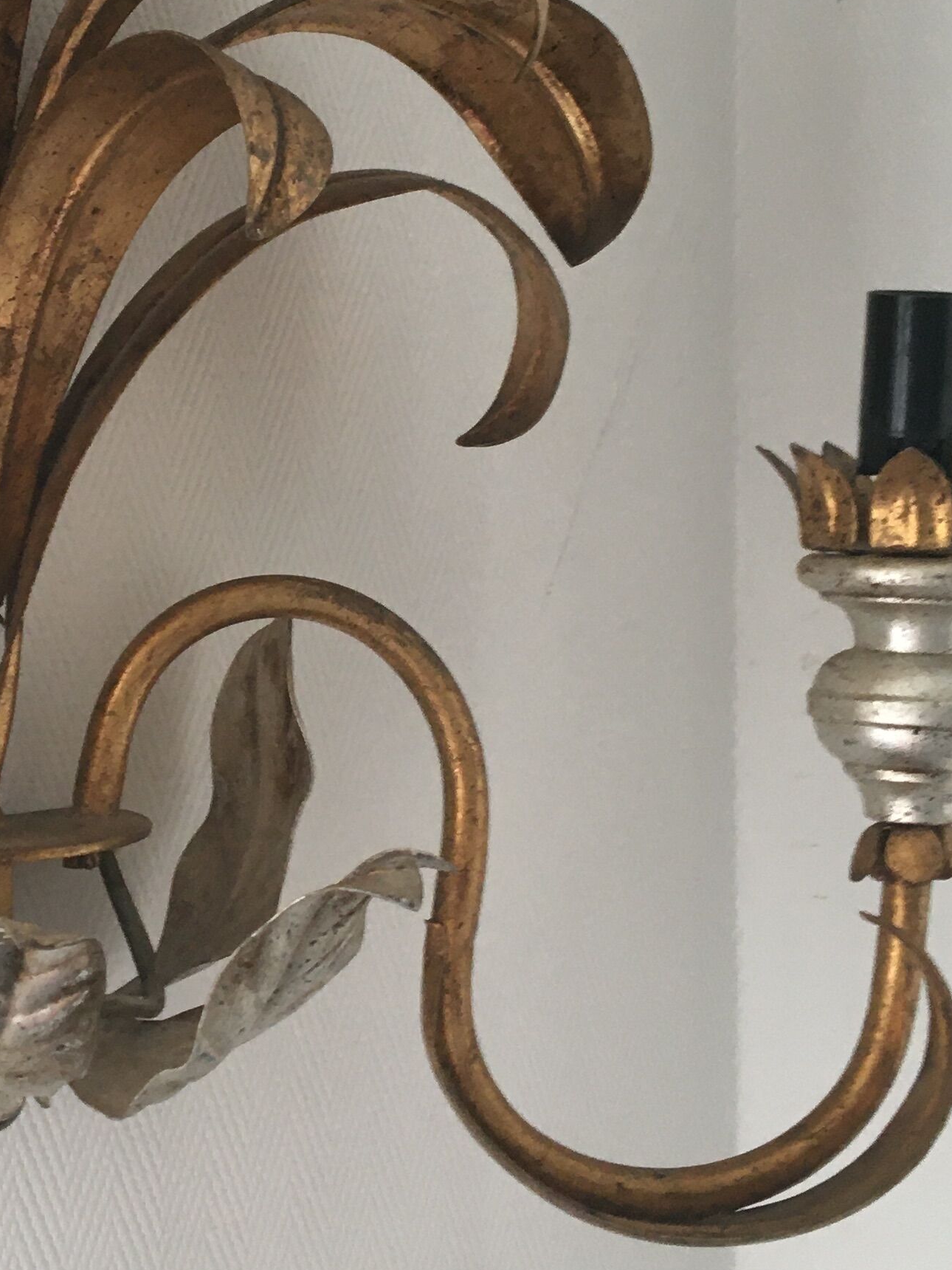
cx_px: 192
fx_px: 2493
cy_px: 476
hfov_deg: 21.4
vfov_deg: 28.5
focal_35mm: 68
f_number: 2.2
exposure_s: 1/33
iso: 100
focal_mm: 4.15
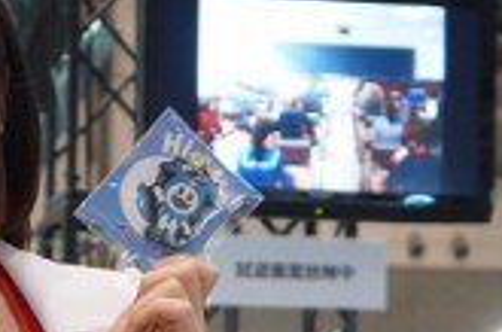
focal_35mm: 153
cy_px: 442
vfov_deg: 8.8
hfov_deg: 13.2
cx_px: -76
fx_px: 2127
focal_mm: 30
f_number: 4
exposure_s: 1/30
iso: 1600
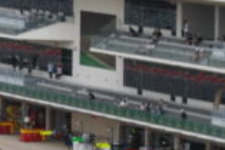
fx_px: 3373
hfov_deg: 3.7
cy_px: 58
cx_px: -397
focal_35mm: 539
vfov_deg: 2.6
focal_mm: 55
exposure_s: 1/250
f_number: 8
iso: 100
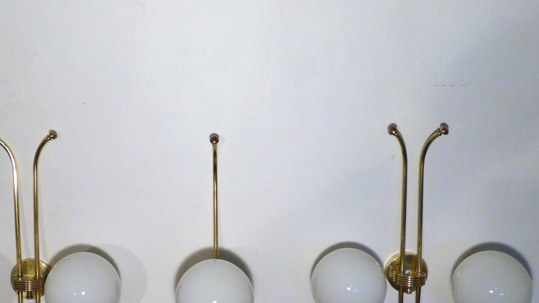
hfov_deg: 46.1
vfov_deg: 27.1
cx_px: 212
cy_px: 179
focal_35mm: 44
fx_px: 629
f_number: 3.6
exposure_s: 1/250
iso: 400
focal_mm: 5.4
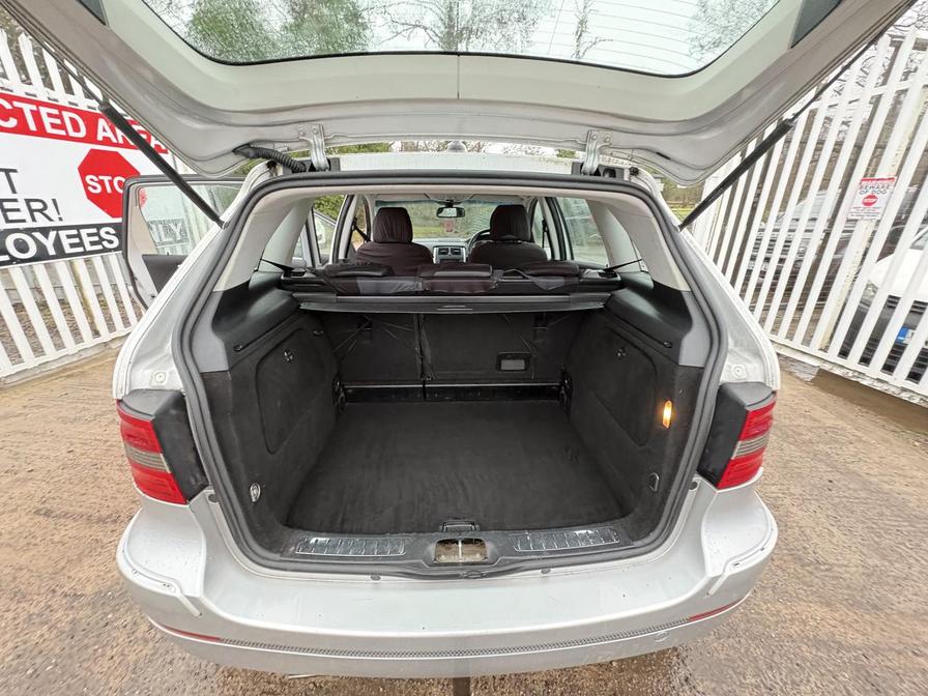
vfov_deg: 85.7
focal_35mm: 14
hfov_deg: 102.1
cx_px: 464
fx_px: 375
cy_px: 348
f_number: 2.2
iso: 1000
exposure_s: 1/60
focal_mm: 2.22
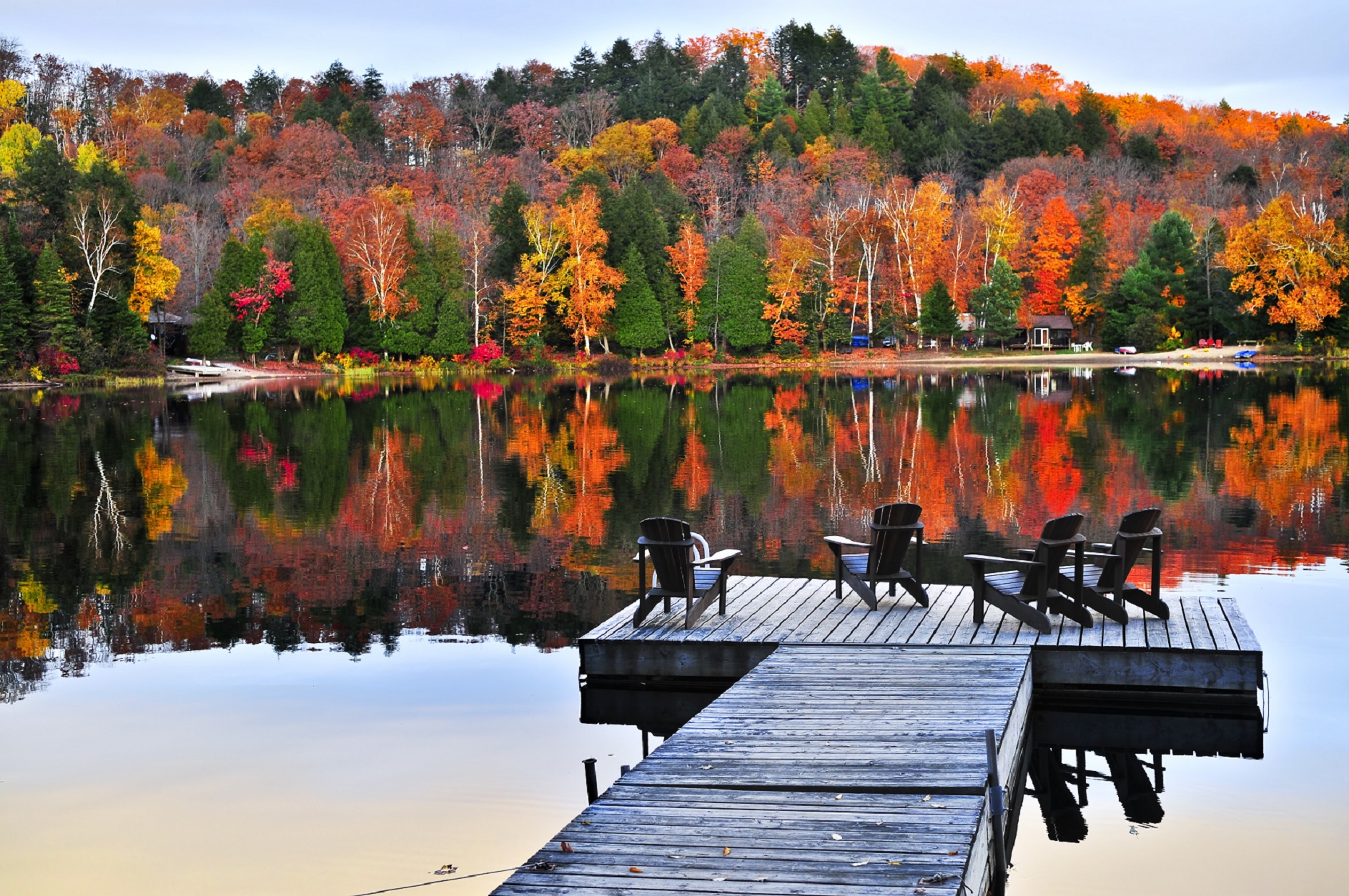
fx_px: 1684
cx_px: 674
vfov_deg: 29.8
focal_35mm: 45
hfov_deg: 43.6
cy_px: 448
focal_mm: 30
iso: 200
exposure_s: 1/125
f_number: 3.5
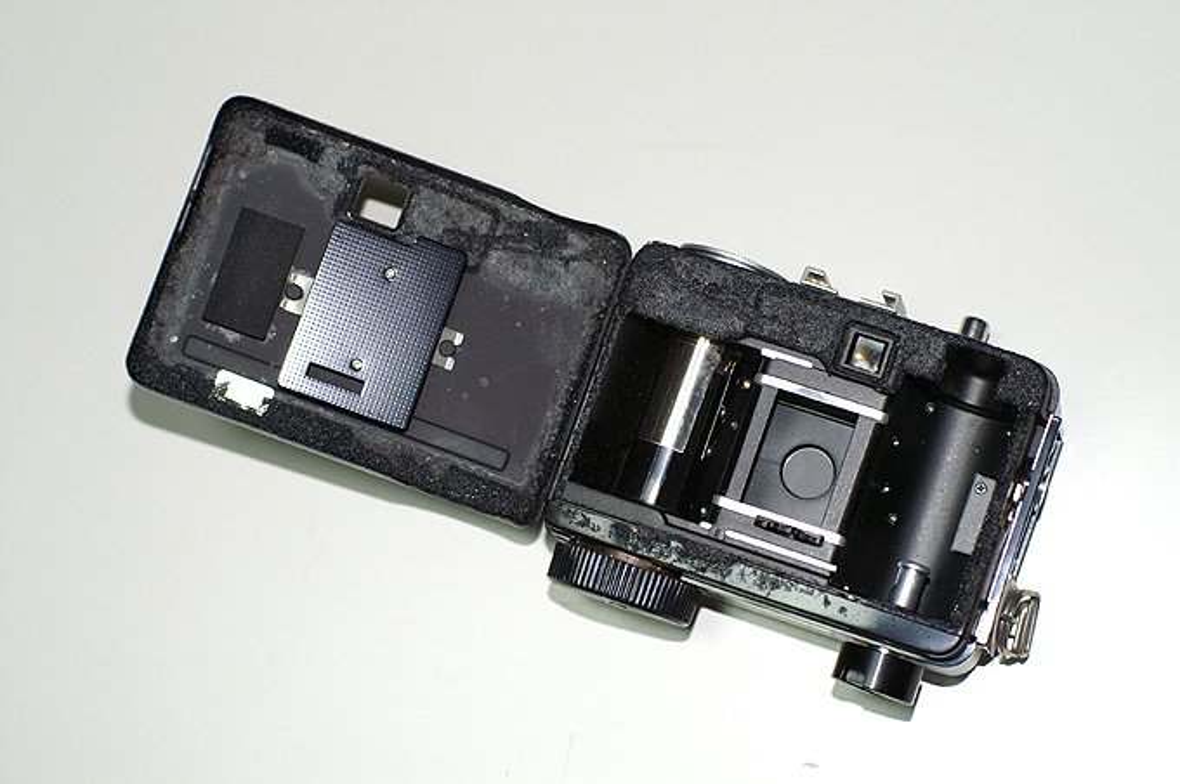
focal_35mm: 75
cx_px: 590
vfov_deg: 18.1
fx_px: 2456
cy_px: 392
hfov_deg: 27.0
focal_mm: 50
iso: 400
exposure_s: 1/100
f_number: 4.5
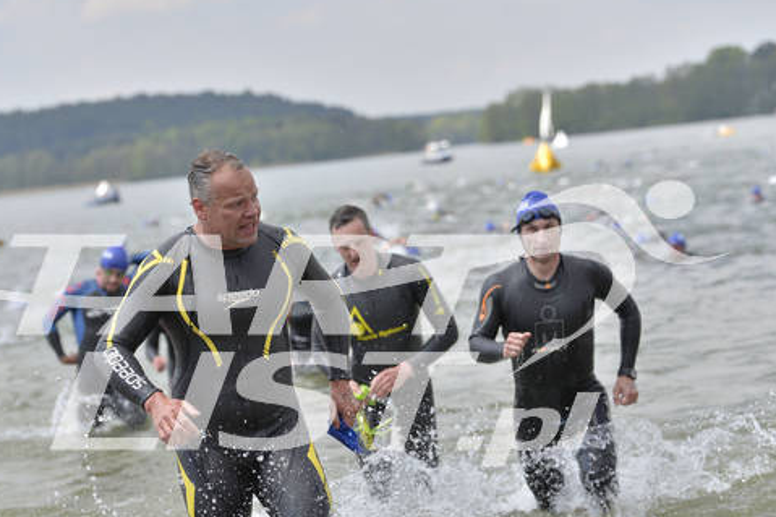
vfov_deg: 10.8
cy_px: 323
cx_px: 288
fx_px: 2736
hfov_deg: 16.1
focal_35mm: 127
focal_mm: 95
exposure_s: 1/2000
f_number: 4
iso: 200
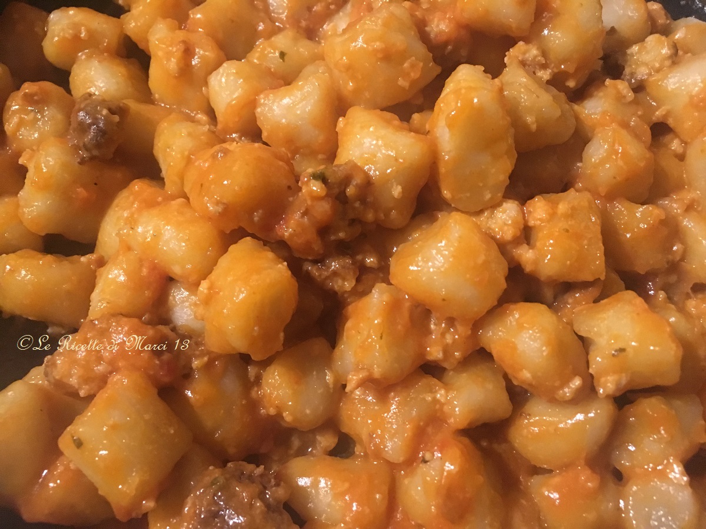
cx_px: 353
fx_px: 591
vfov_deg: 48.2
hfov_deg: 61.7
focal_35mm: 29
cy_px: 264
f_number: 2.2
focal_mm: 4.15
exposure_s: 1/17
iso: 250
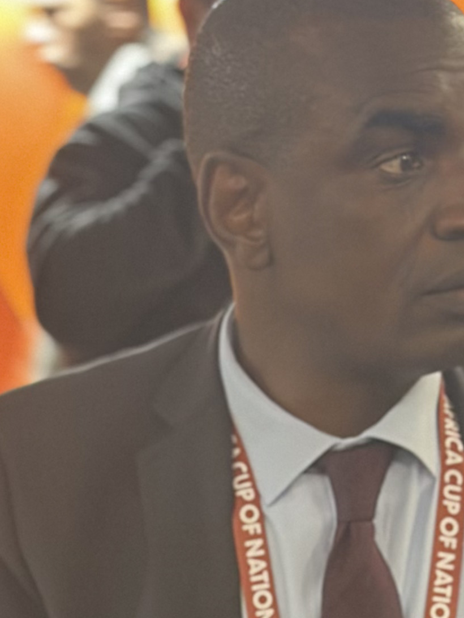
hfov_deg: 8.4
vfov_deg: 10.9
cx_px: 290
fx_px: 3163
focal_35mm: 177
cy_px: 830
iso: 800
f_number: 1.78
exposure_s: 1/25
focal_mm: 6.86
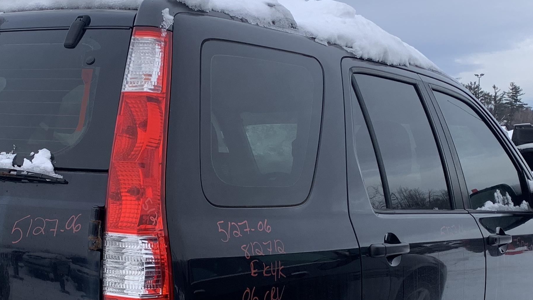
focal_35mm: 63
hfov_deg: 32.9
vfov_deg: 18.8
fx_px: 890
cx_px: 153
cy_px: 264
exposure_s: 1/331
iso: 25
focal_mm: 4.25
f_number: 1.8
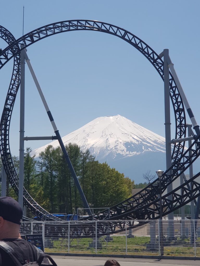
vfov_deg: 36.8
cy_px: 133
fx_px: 401
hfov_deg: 28.0
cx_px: 100
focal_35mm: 52
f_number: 2.4
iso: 25
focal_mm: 6
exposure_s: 1/1368
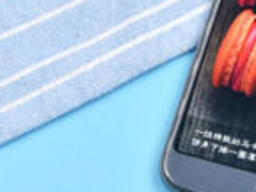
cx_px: 334
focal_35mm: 283
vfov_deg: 5.2
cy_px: -18
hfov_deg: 6.9
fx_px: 2093
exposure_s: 1/20
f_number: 11
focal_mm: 85
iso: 640
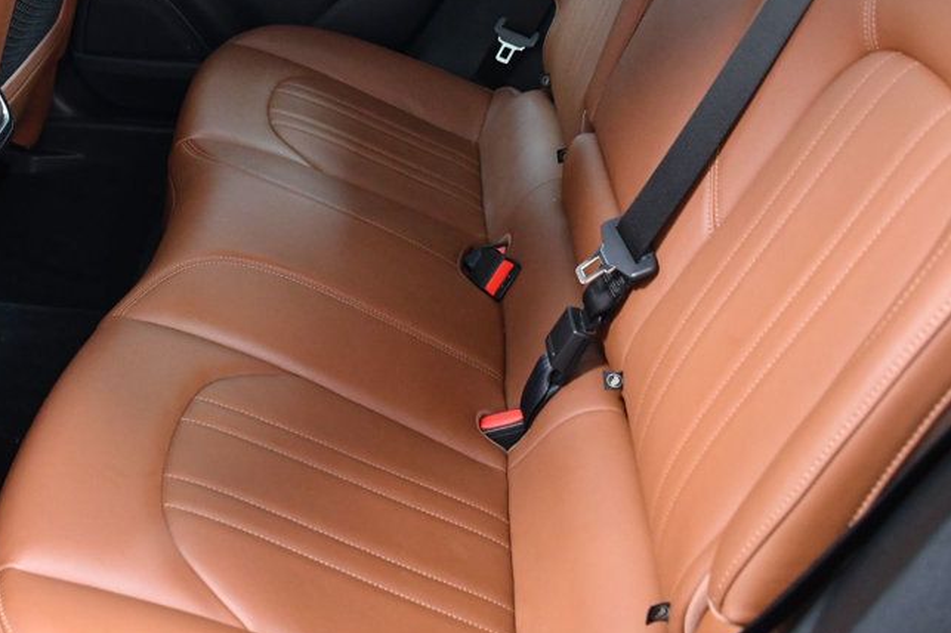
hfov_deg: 43.7
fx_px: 1135
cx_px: 219
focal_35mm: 43
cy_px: 139
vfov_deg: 30.5
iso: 2500
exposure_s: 1/60
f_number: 3.5
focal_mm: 18
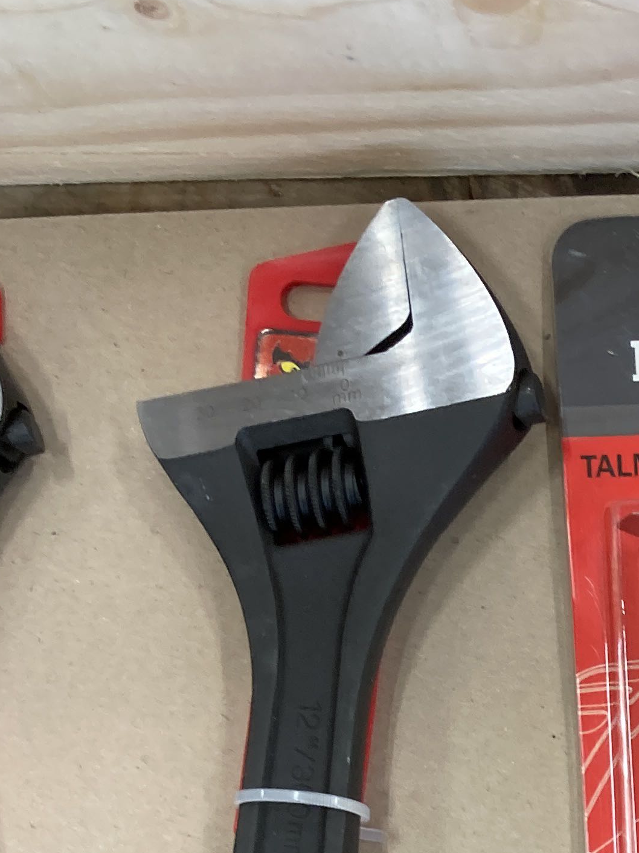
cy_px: 1181
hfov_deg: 17.3
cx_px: 840
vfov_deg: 21.5
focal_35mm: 80
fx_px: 1969
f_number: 1.8
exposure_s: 1/75
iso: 80
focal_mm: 3.99
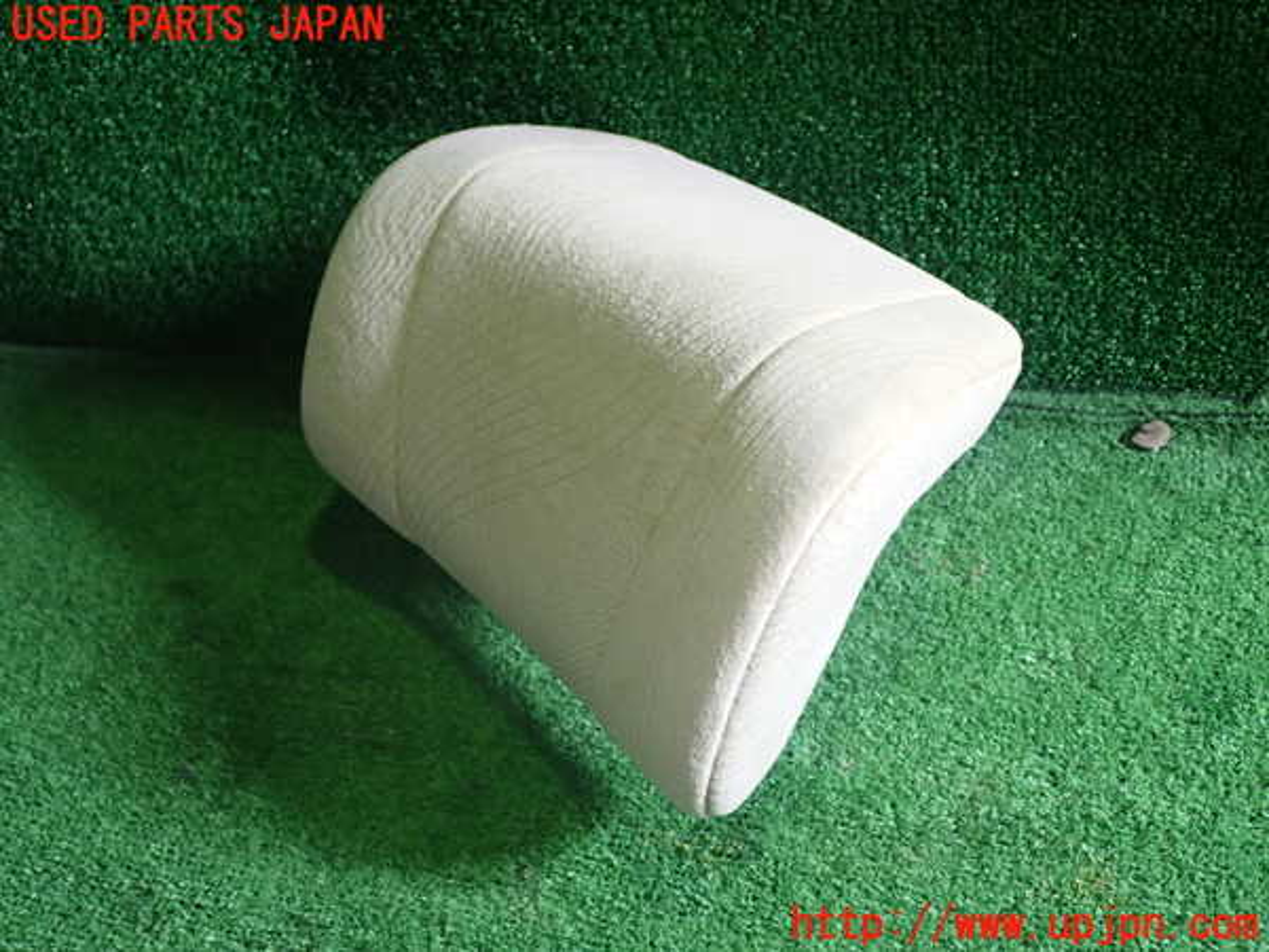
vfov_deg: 37.7
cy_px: 476
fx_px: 1393
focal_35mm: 38
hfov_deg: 49.0
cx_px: 634
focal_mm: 6.83
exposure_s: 1/40
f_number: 2.7
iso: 200
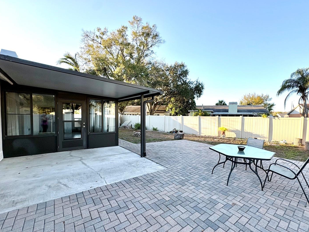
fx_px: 143
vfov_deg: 78.0
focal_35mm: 16
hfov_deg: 94.0
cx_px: 175
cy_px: 124
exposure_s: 1/370
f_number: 2.2
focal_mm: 2.22
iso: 50
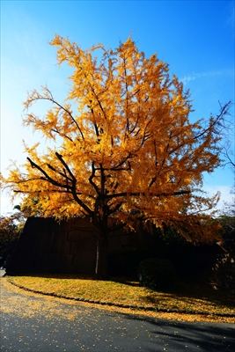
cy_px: 176
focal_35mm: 18
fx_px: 176
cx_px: 118
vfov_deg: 90.0
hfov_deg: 67.4
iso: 100
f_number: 5.6
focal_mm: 12
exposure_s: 1/500
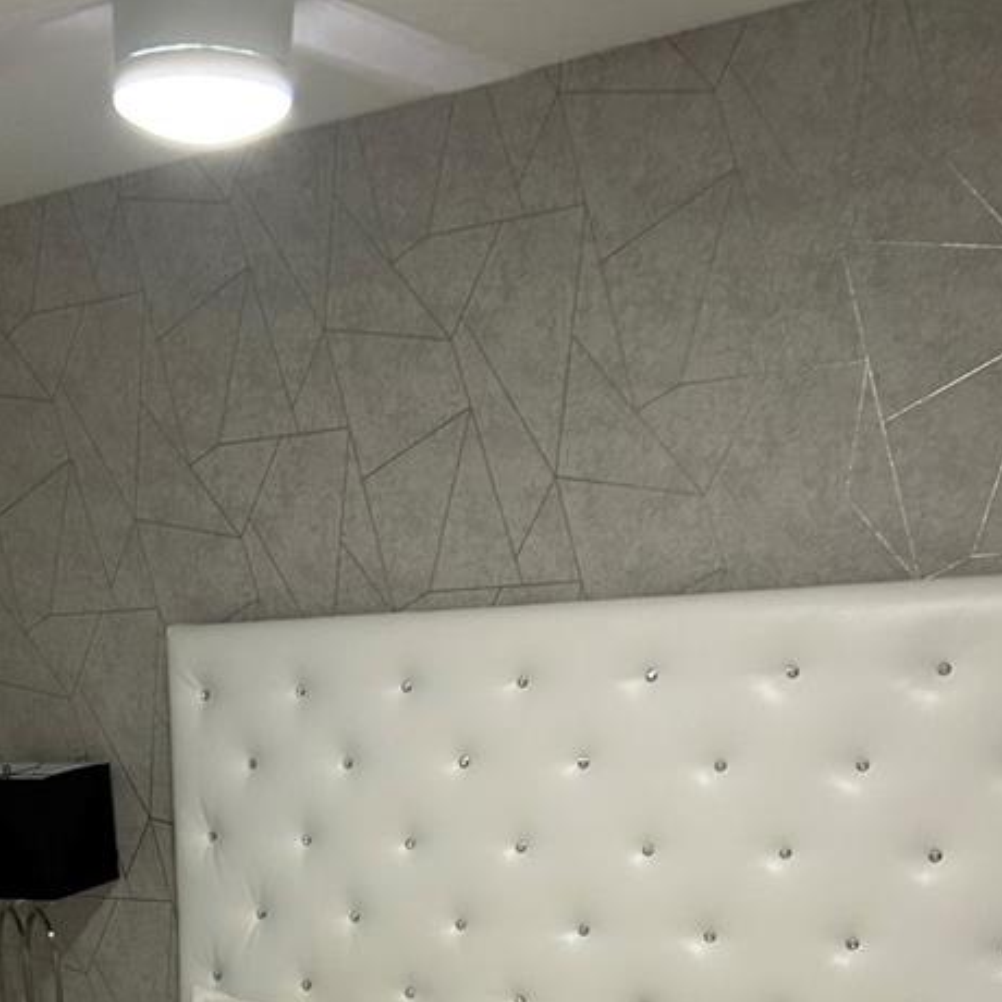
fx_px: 1965
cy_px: 1163
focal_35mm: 60
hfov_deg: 28.2
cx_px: 246
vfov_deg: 25.9
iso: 100
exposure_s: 1/60
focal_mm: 5.7
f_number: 1.5
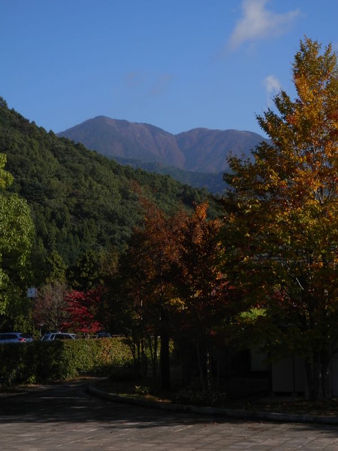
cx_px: 169
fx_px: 859
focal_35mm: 66
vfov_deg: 29.4
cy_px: 226
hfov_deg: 22.3
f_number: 4.4
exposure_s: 1/800
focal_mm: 11.9
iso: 80
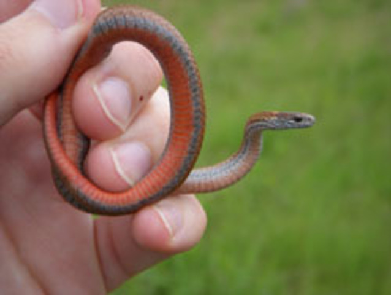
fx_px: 1289
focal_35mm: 114
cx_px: 196
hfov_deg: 17.2
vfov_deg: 13.0
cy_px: 148
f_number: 4.2
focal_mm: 18.9
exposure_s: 1/100
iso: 100
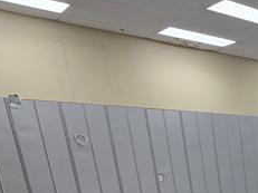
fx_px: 335
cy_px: 257
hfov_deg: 28.0
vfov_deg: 26.7
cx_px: 388
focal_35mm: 45
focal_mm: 2.2
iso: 64
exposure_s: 1/120
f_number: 2.2
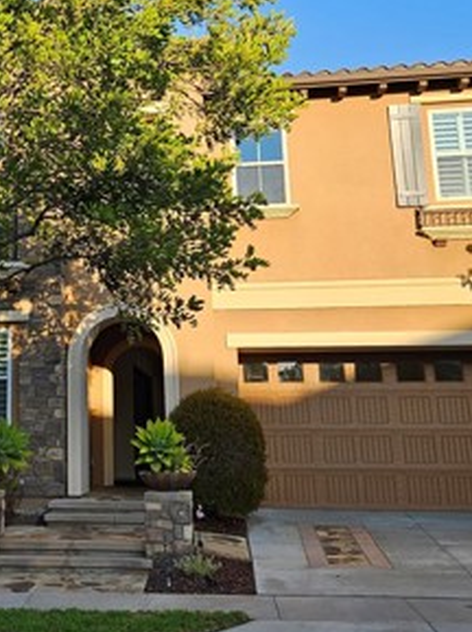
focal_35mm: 51
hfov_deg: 27.6
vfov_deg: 36.9
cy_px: 184
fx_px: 929
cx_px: 57
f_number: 1.8
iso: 25
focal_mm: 5.4
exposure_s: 1/769
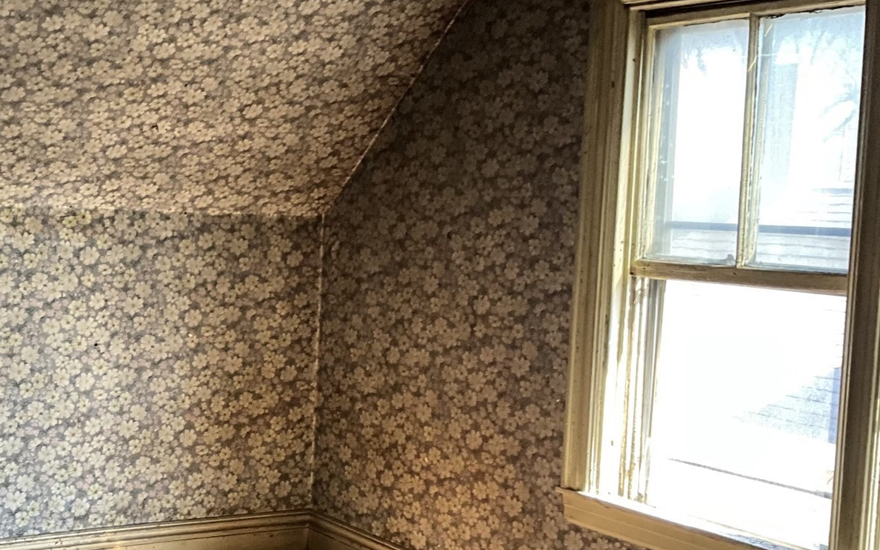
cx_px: 193
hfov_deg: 37.0
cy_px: 269
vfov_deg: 24.4
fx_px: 1271
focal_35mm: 53
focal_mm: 3
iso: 125
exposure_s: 1/60
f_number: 1.8
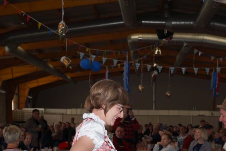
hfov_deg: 19.9
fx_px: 632
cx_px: 203
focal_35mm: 101
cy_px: 206
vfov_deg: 13.0
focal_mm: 23.3
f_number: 3.2
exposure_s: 1/200
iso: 100
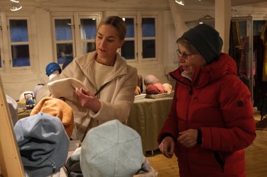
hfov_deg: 40.4
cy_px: 88
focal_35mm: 49
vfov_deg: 27.5
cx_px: 134
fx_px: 363
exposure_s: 1/160
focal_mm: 32.6
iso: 1600
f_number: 5.6
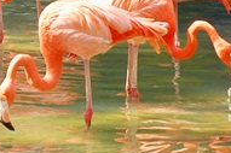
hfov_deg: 4.2
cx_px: -62
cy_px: -72
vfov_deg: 2.8
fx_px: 3177
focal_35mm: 496
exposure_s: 1/200
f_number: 5.6
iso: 400
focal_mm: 105
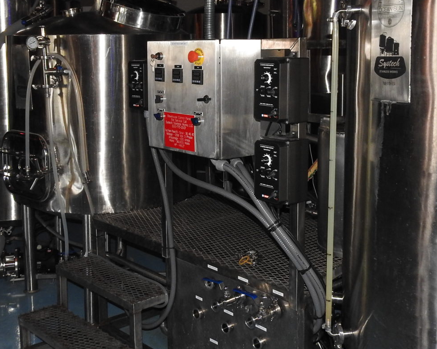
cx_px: 210
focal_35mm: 49
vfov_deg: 30.7
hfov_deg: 38.0
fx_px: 634
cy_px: 126
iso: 200
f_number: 3.3
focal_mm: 4.3
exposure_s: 1/30
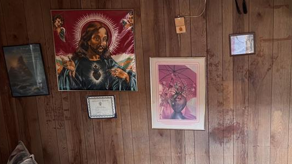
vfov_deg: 29.0
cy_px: 154
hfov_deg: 50.0
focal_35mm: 39
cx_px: 210
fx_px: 302
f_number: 1.78
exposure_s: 1/60
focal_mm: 6.76
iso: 320
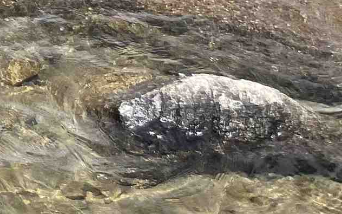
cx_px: -358
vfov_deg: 8.5
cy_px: -384
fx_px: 1249
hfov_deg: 13.3
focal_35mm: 134
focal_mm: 4.2
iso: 32
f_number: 1.6
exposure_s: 1/2212
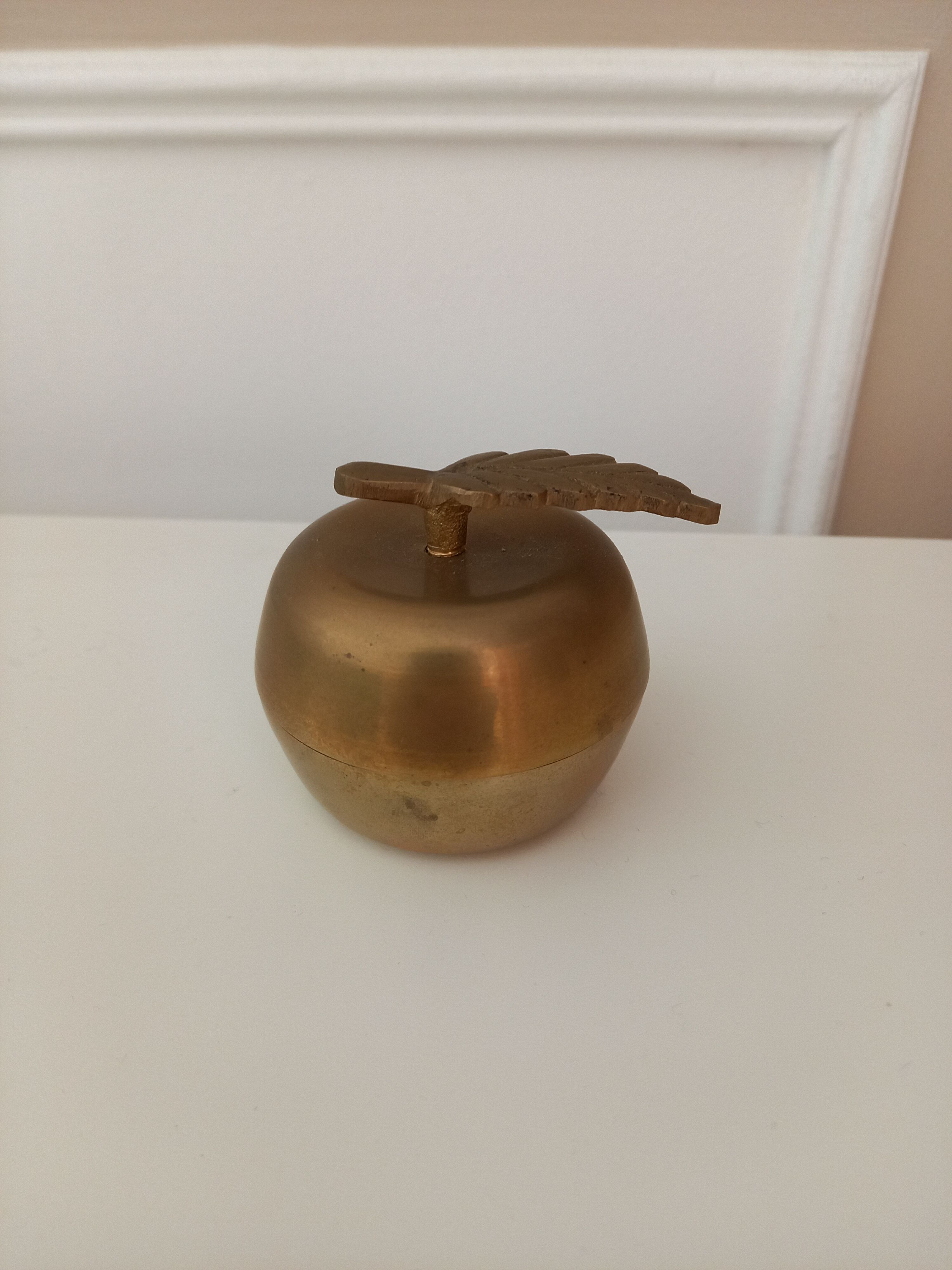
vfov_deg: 69.4
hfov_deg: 54.9
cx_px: 476
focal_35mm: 25
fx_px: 917
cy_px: 635
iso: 200
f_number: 1.8
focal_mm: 4.65
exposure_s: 1/50
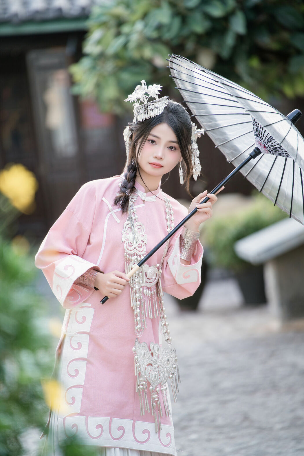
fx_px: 2280
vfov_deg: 11.4
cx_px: 152
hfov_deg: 7.6
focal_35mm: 180
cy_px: 228
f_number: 2.8
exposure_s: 1/160
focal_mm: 180
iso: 200
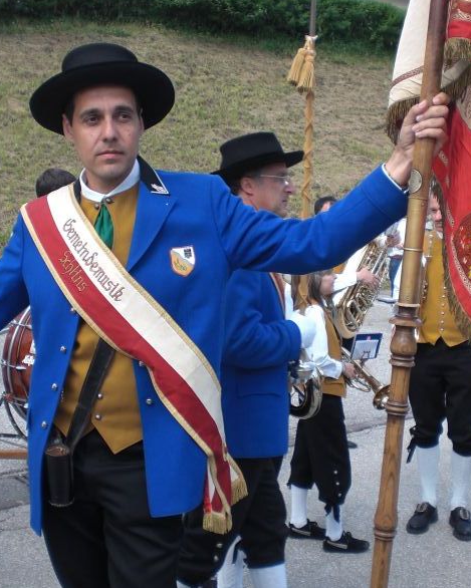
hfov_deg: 31.5
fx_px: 836
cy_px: 279
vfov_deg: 38.8
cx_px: 239
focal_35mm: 48
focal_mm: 6.3
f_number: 3.1
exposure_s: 1/100
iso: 50
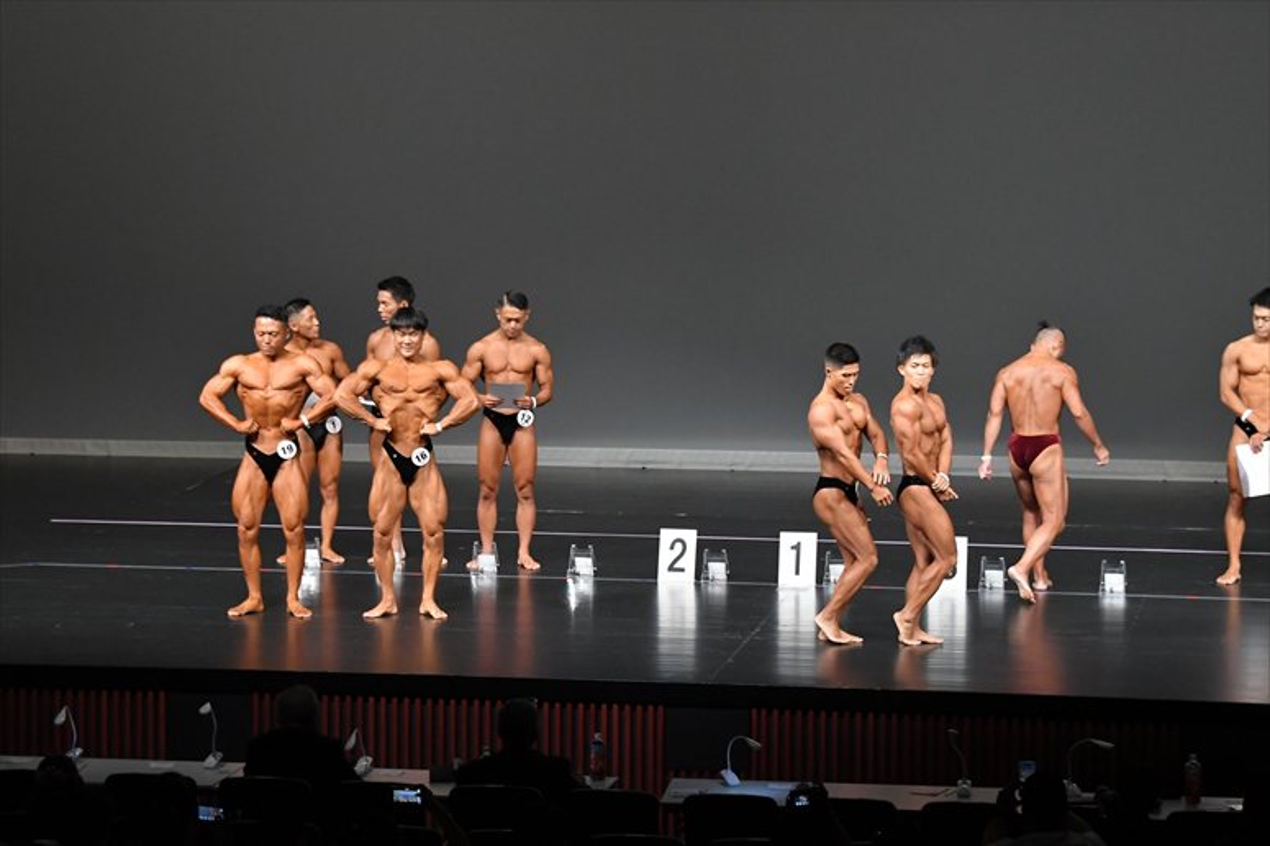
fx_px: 4760
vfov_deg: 10.2
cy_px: 423
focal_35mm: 135
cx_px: 635
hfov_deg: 15.2
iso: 4000
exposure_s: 1/400
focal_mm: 90
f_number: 5.6
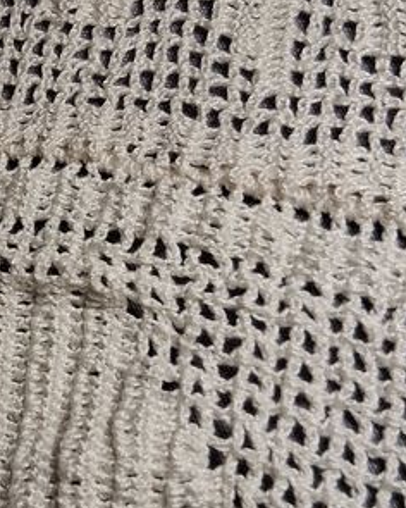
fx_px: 1292
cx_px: -143
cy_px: 277
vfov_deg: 22.2
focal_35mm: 86
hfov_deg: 16.7
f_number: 1.8
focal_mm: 3.98
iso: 40
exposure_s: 1/100
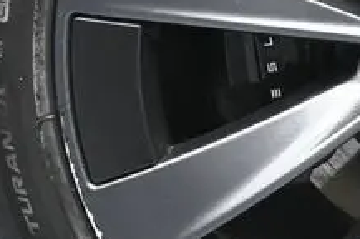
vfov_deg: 7.7
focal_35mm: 177
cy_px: 6
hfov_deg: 11.3
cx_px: 469
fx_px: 1771
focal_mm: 25
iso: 2000
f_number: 4.2
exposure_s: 1/125
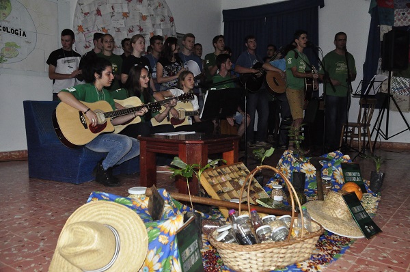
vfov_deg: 39.8
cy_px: 136
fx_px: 375
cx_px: 205
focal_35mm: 33
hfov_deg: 57.3
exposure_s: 1/125
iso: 3200
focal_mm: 22
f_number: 5
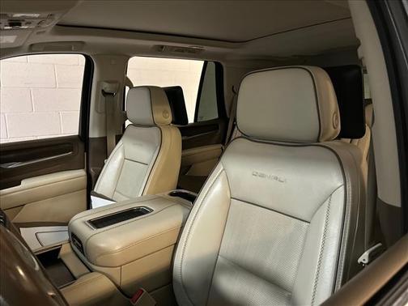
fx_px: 306
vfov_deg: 53.1
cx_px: 204
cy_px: 153
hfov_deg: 67.3
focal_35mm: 26
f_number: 1.5
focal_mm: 5.7
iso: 500
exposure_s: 1/30
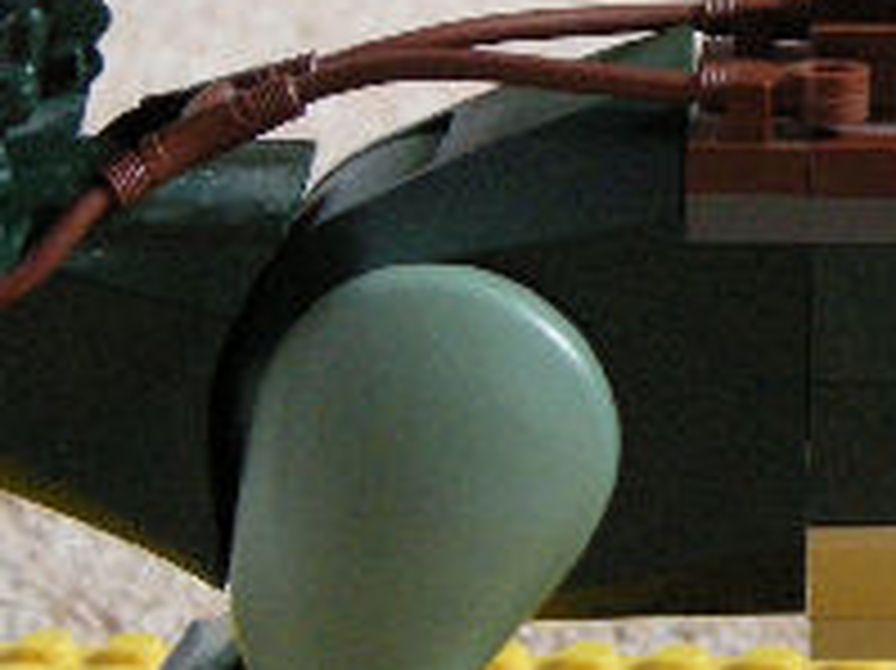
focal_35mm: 141
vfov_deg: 10.5
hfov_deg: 13.5
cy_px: 207
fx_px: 3647
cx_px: 1153
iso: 400
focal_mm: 7.5
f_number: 2.7
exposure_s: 1/22.5
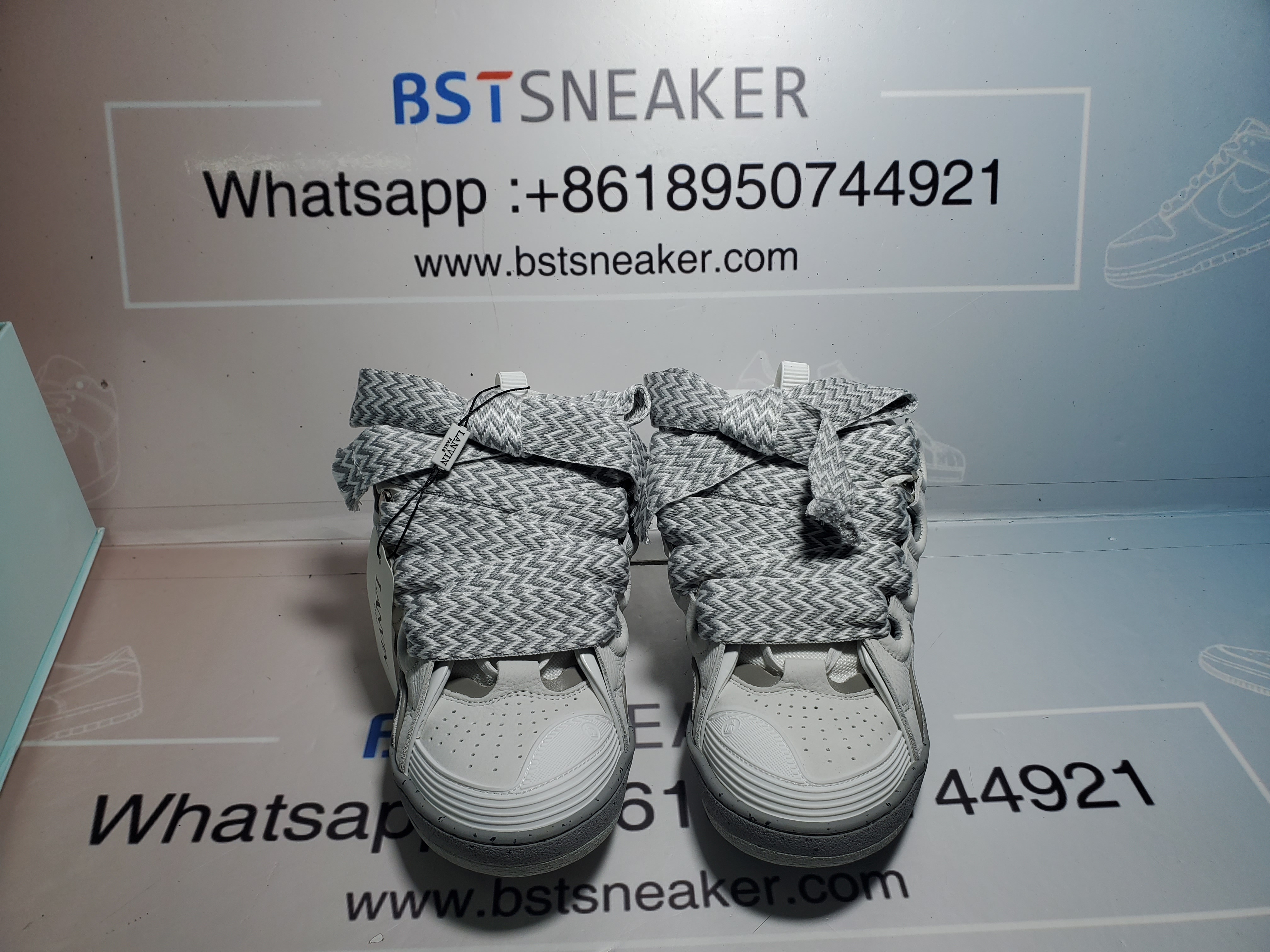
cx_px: 635
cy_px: 476
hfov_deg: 67.3
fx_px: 954
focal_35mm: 26
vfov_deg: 53.1
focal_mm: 4.3
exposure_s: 1/452
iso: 50
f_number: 2.4
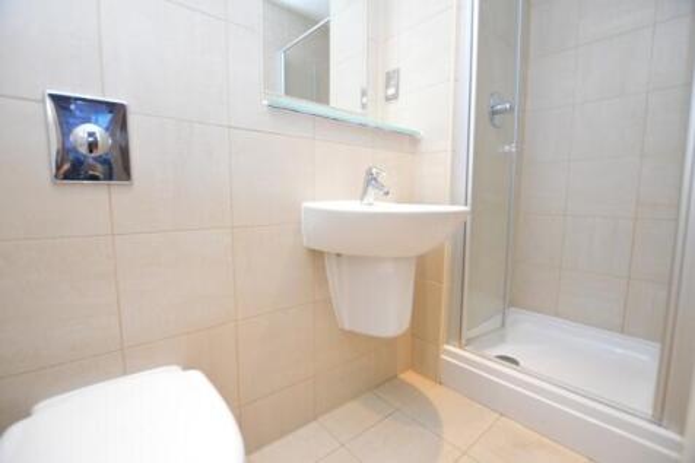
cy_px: 232
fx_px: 289
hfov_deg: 100.4
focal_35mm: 15
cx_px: 348
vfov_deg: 77.3
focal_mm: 10
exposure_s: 1/60
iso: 500
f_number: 3.5
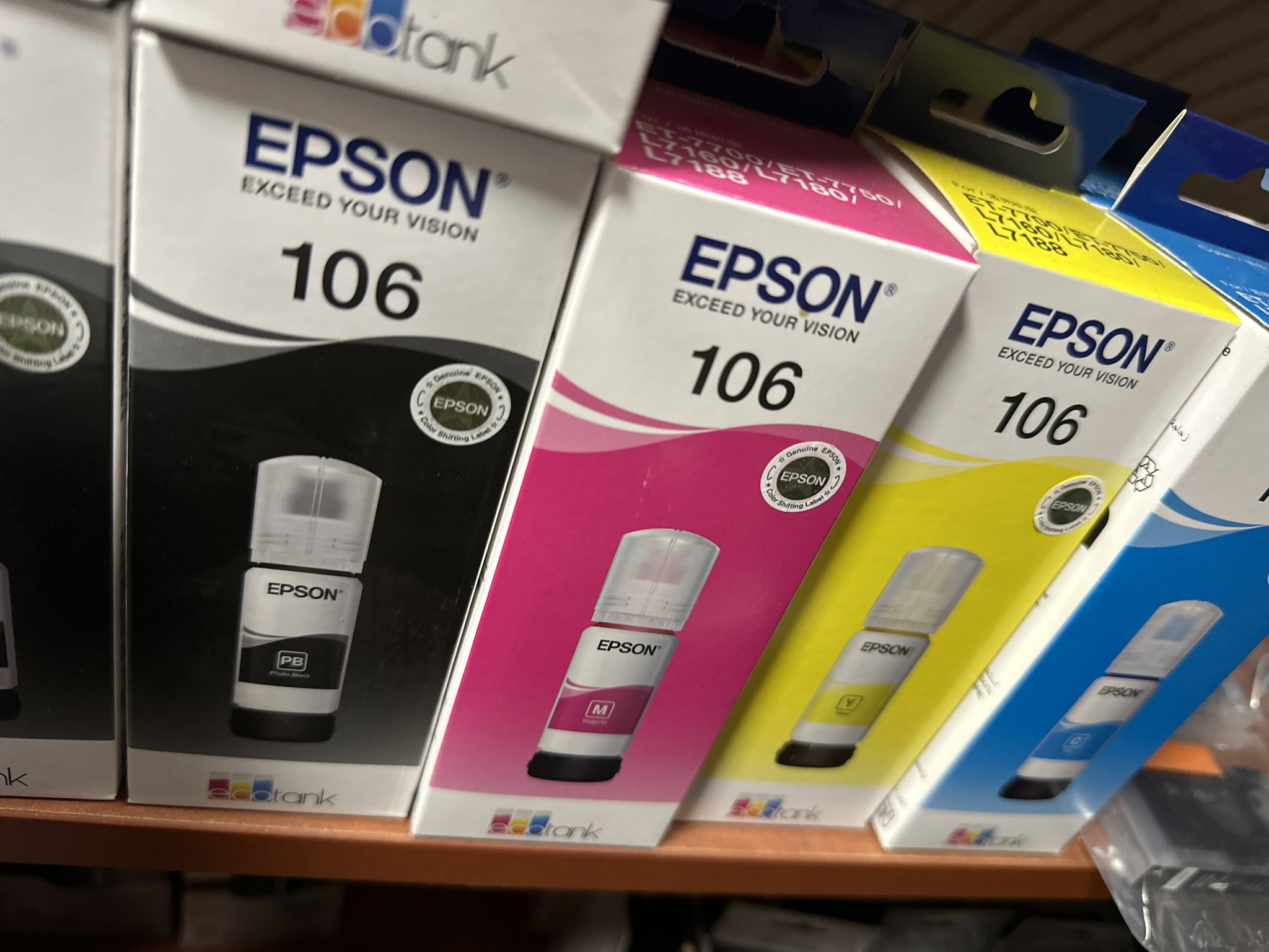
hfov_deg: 71.6
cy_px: 476
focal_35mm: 24
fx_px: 880
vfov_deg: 56.8
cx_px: 634
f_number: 1.78
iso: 400
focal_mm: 6.86
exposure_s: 1/60
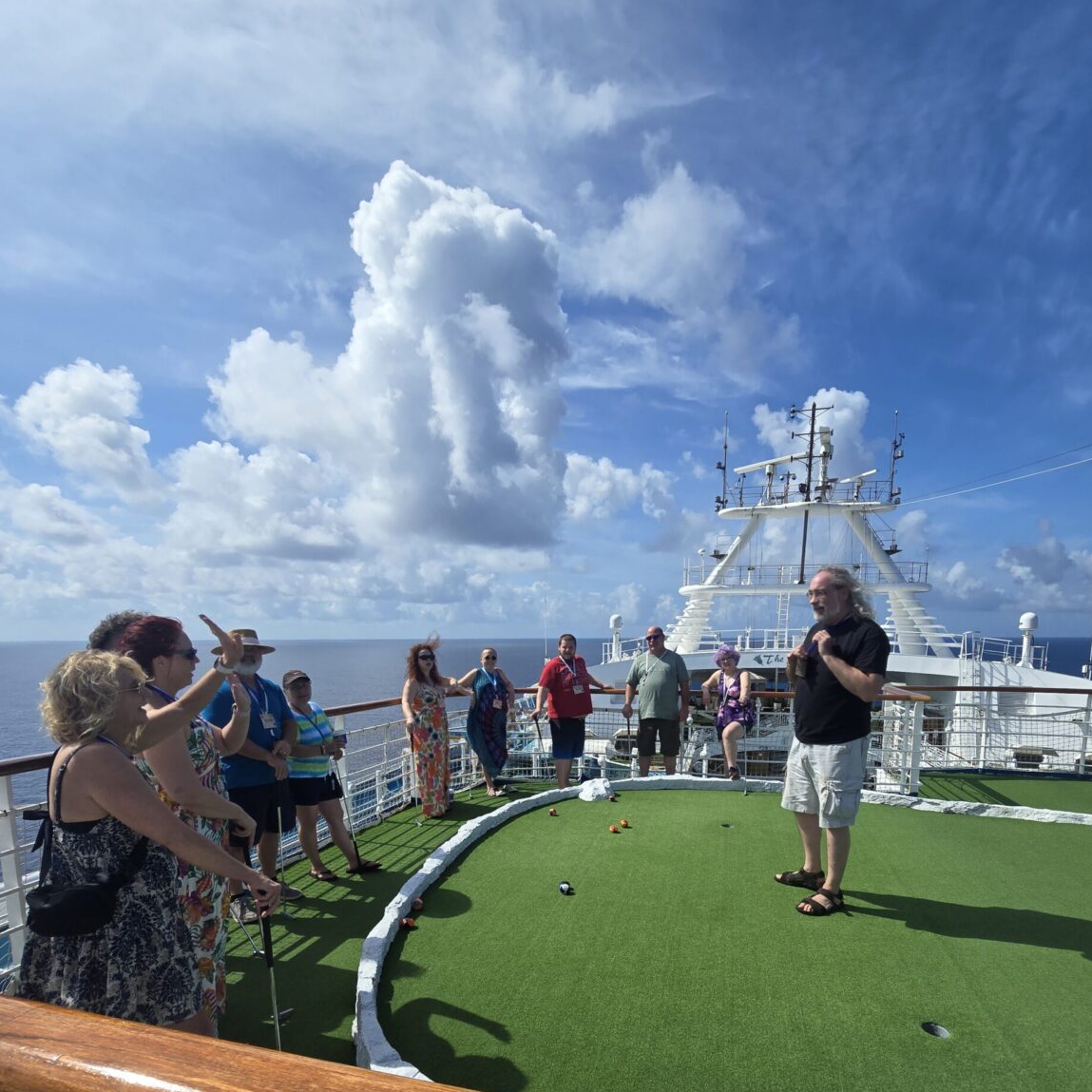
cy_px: 718
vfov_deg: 84.7
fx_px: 571
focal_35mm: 16
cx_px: 556
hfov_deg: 87.4
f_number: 2.2
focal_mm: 2.2
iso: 50
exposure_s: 1/3707
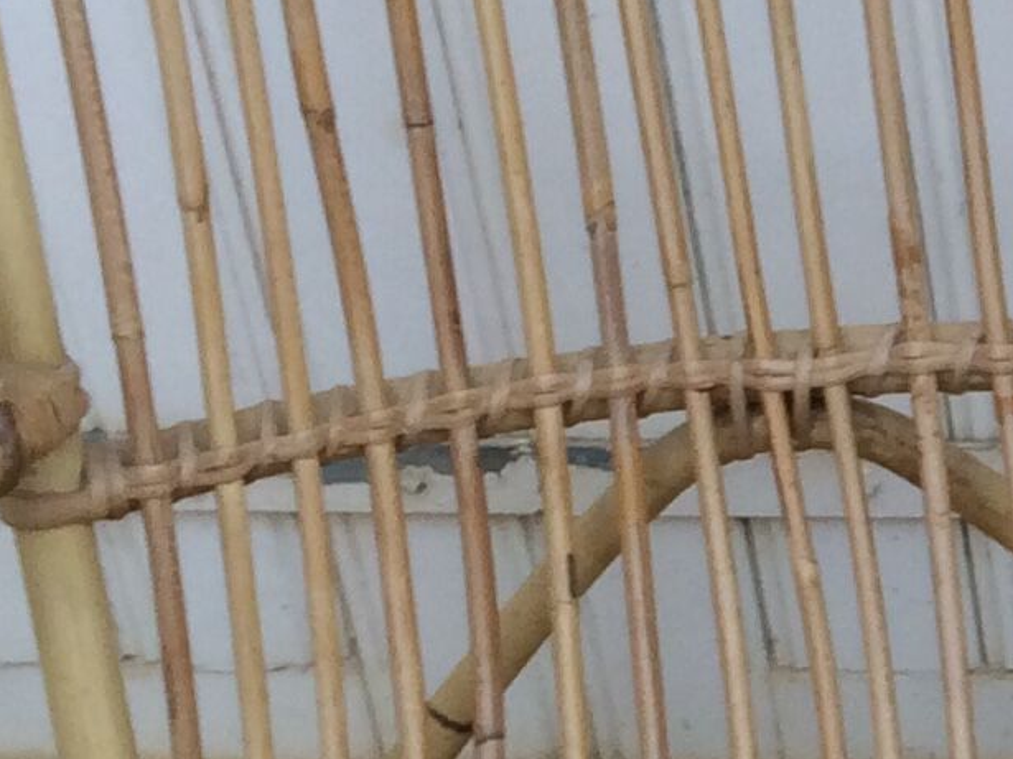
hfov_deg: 11.7
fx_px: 4506
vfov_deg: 9.5
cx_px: 1911
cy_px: 930
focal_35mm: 154
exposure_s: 1/50
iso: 50
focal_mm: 4.15
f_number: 2.2
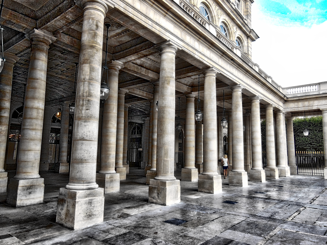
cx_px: 164
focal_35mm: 25
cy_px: 122
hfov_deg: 69.4
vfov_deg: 54.9
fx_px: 236
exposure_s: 1/160
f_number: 3.5
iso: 125
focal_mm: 4.5
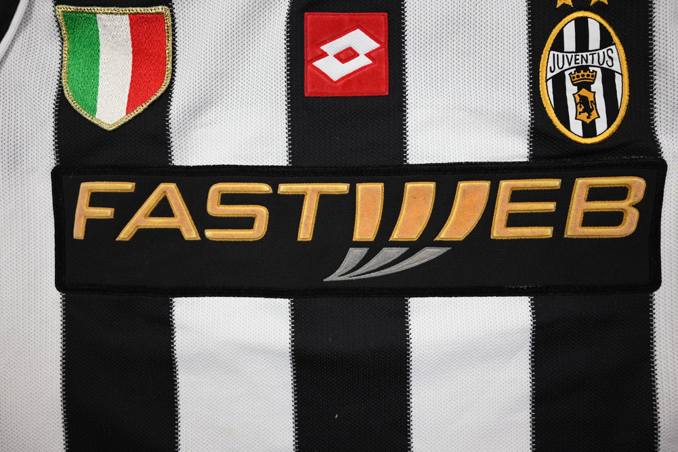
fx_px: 452
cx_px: 339
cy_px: 226
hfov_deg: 73.7
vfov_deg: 53.2
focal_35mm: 24
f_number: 4.5
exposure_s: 1/125
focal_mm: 24
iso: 200
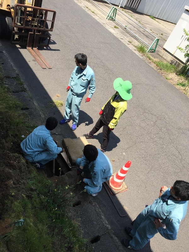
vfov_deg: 61.7
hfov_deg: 48.2
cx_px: 94
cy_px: 126
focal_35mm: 29
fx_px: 211
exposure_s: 1/1068
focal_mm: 4.15
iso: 32
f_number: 2.2
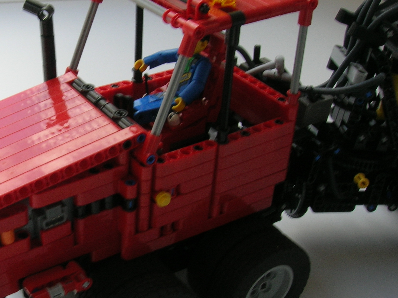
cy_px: 211
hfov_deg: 31.2
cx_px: 69
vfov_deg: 24.2
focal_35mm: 60
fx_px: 690
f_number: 4.9
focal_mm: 5.7
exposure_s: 1/26.3
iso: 50
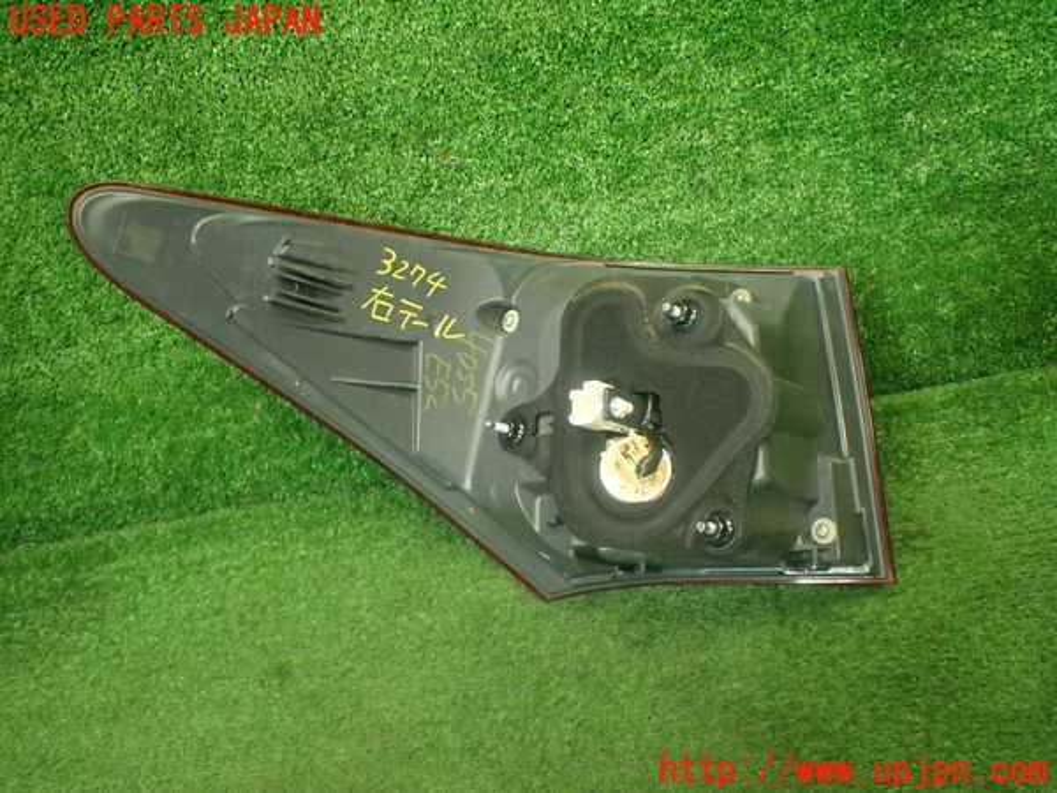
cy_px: 396
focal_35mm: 30
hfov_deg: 60.0
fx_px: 916
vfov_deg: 46.8
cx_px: 528
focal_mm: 5.4
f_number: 2.3
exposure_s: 1/125
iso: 500
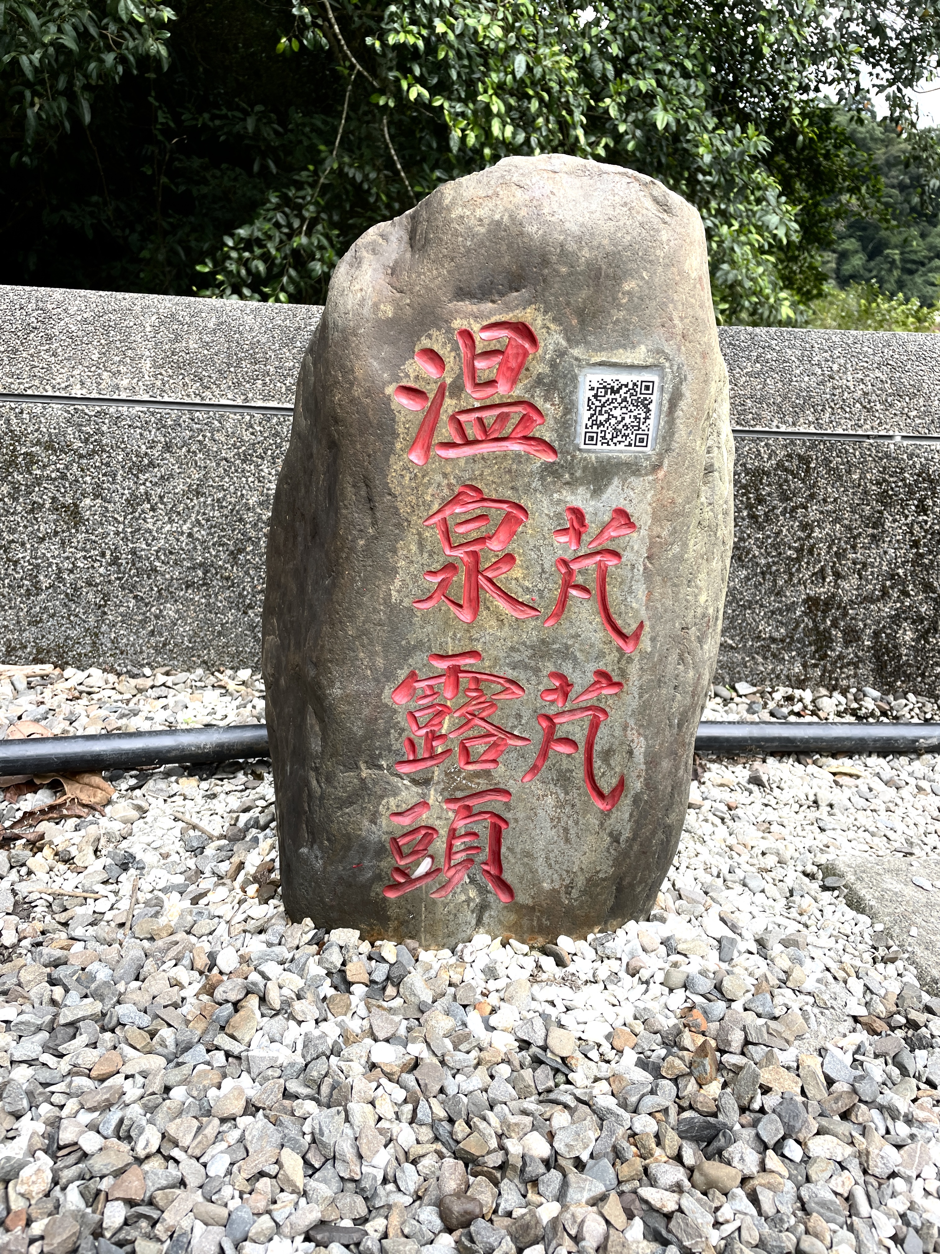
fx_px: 941
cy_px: 627
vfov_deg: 67.3
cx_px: 470
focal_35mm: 26
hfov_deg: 53.1
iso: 32
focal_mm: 4.2
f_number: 1.6
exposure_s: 1/148
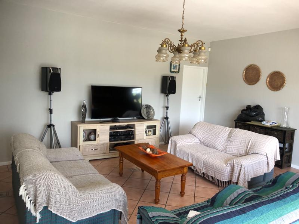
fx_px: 242
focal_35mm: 28
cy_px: 112
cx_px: 150
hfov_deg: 63.4
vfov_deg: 49.7
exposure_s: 1/30
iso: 32
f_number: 1.8
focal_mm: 4
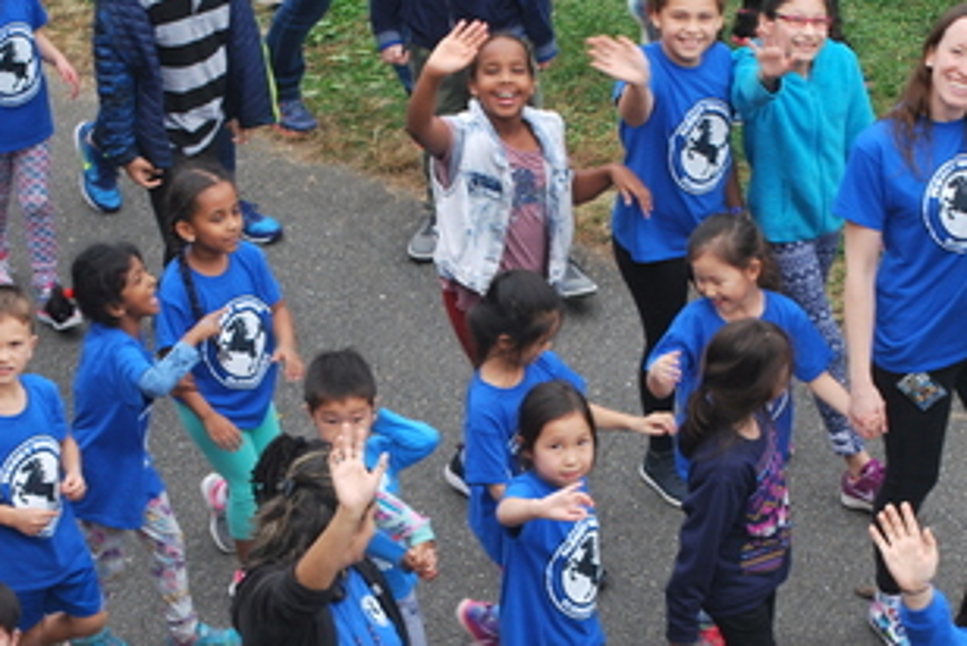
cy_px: 553
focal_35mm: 150
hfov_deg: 13.7
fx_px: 4030
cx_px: 499
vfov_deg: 9.1
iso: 160
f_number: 5.6
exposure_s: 1/125
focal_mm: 55
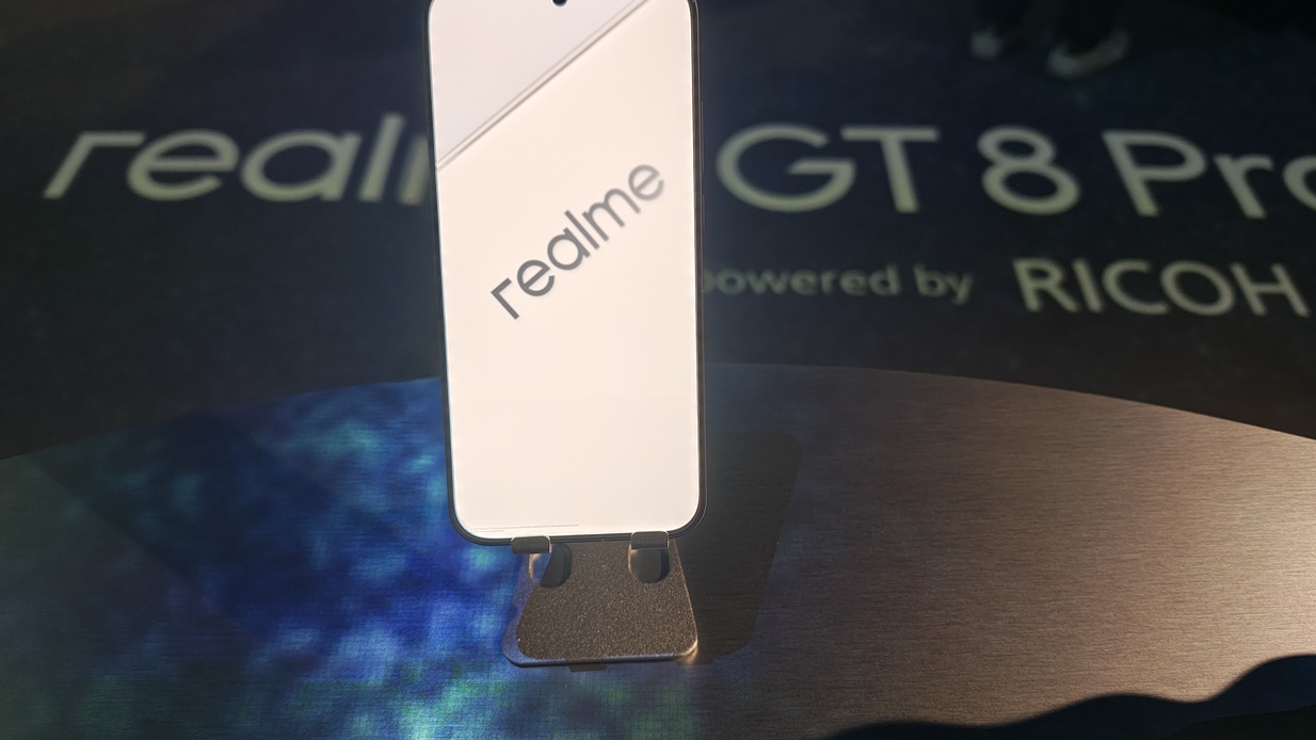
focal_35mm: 26
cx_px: 664
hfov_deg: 71.9
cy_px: 415
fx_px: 907
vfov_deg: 44.3
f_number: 1.6
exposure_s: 1/70.4
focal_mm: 6.57
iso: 1600
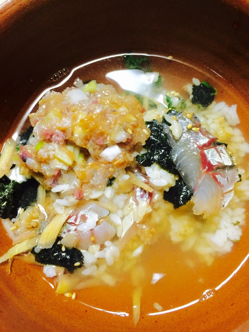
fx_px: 278
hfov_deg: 48.2
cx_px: 124
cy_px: 166
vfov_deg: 61.7
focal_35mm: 29
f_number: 2.2
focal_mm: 4.15
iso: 80
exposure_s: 1/17
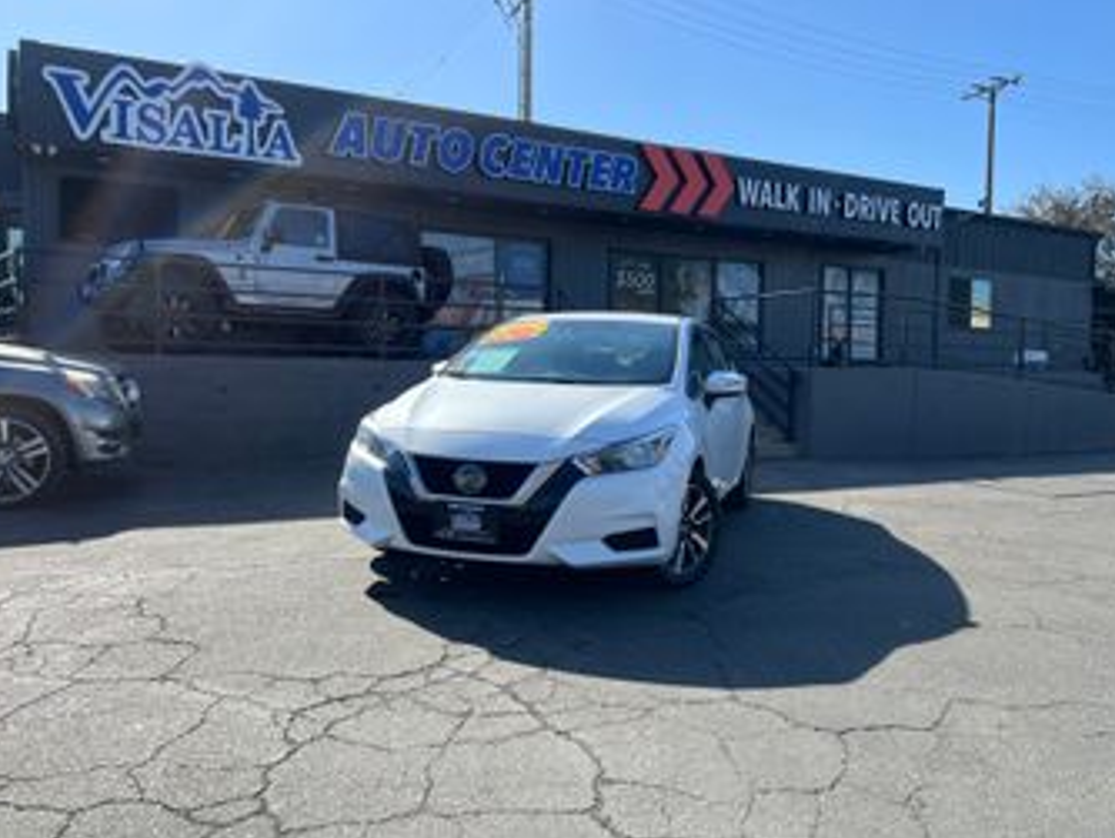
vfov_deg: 49.8
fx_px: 903
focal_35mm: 28
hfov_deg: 63.4
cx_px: 561
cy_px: 394
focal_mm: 5.7
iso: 50
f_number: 1.5
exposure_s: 1/2994
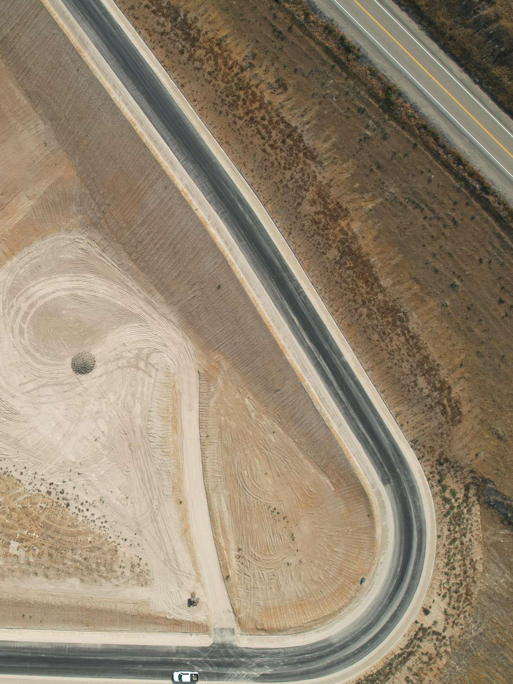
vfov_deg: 56.8
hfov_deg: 42.6
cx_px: 121
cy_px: 339
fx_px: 632
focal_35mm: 32
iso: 100
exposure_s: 1/500
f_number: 2.8
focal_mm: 8.38
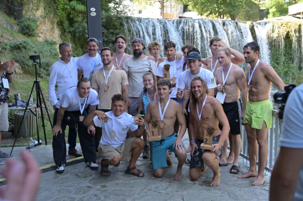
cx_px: 152
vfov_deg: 31.9
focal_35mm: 42
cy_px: 100
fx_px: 353
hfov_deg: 46.4
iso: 500
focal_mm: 42
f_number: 4
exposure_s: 1/400
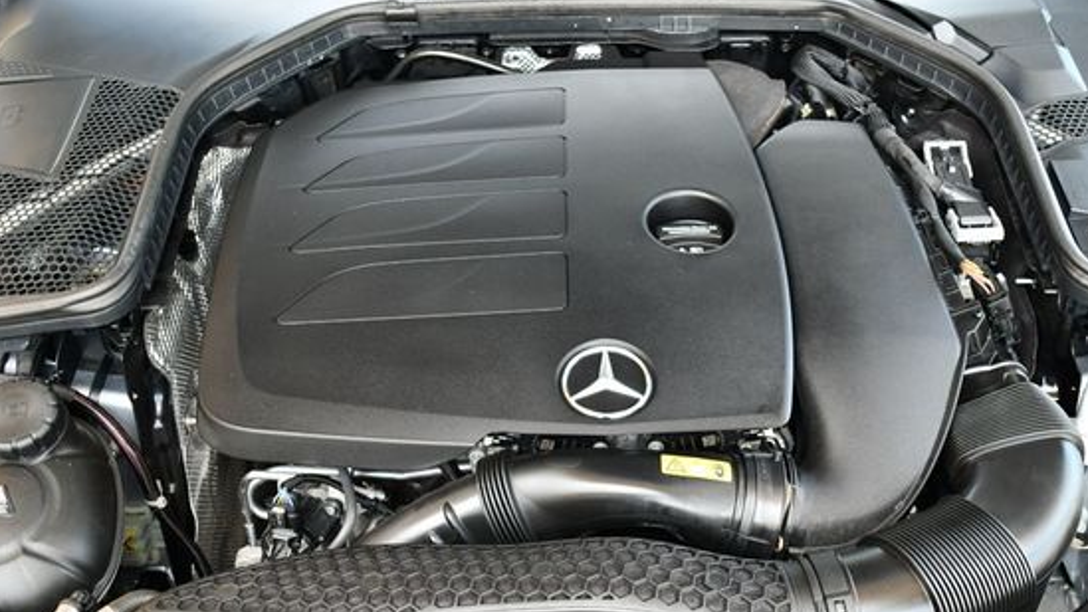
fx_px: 1270
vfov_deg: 27.1
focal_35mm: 44
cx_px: 595
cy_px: 319
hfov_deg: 46.3
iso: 800
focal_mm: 18
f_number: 3.5
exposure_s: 1/250
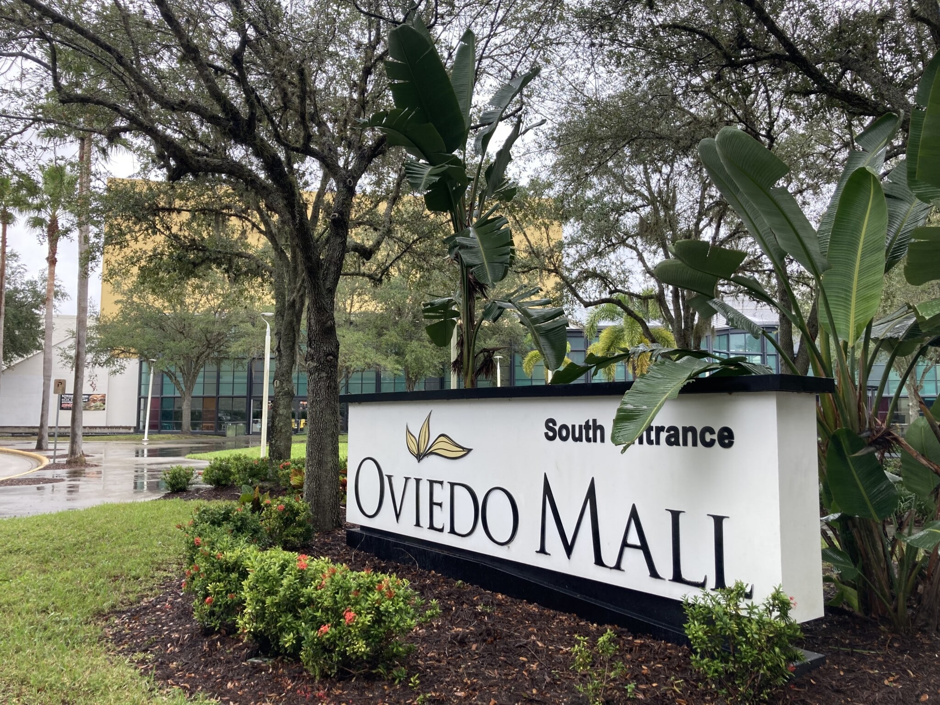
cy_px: 352
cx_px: 470
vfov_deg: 49.7
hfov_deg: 63.4
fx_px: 760
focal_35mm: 28
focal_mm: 3.99
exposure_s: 1/121
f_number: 1.8
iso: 25
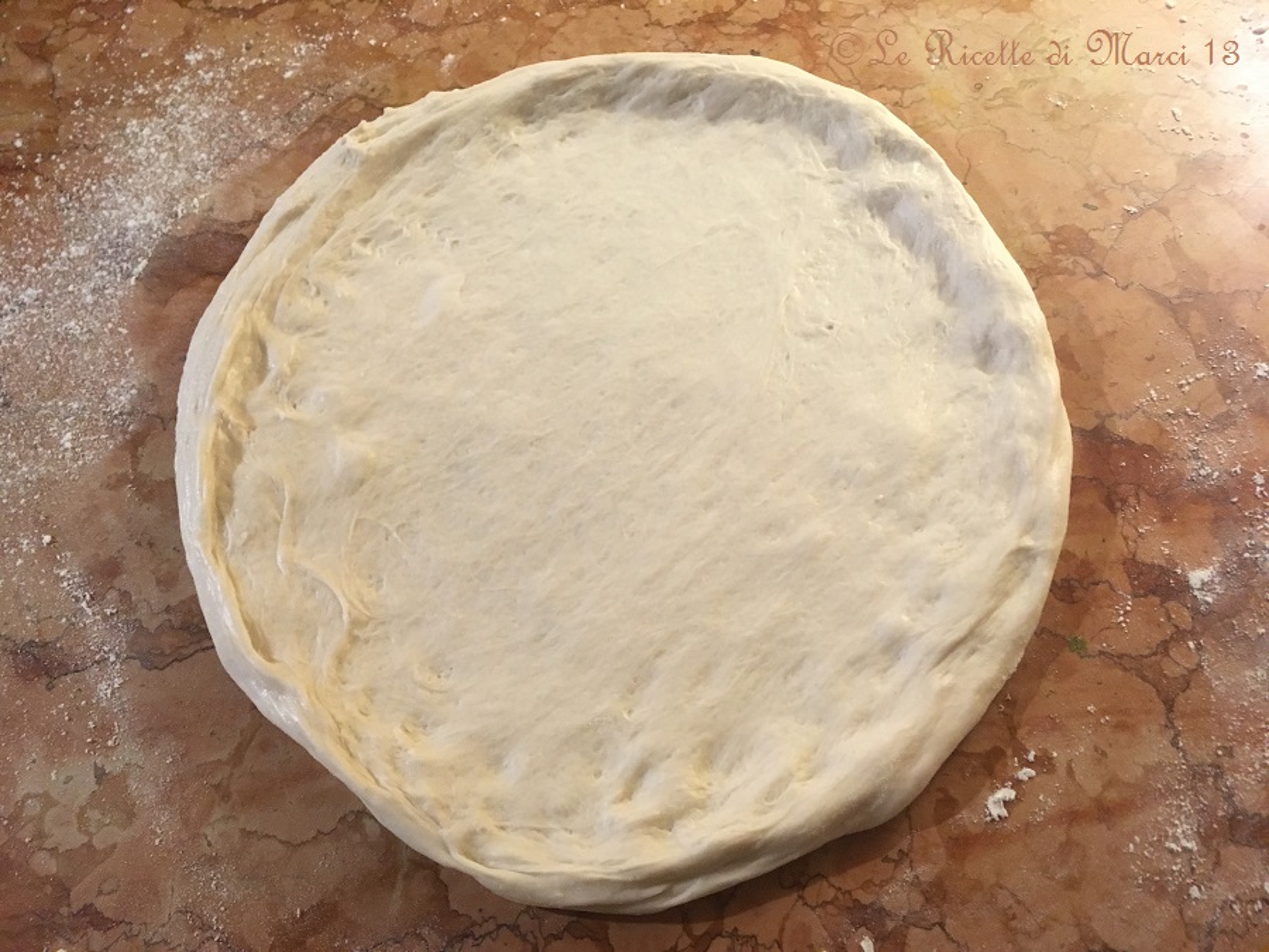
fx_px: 1063
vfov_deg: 48.2
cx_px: 634
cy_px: 476
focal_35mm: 29
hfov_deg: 61.7
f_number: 2.2
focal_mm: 4.15
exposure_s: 1/33
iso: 200
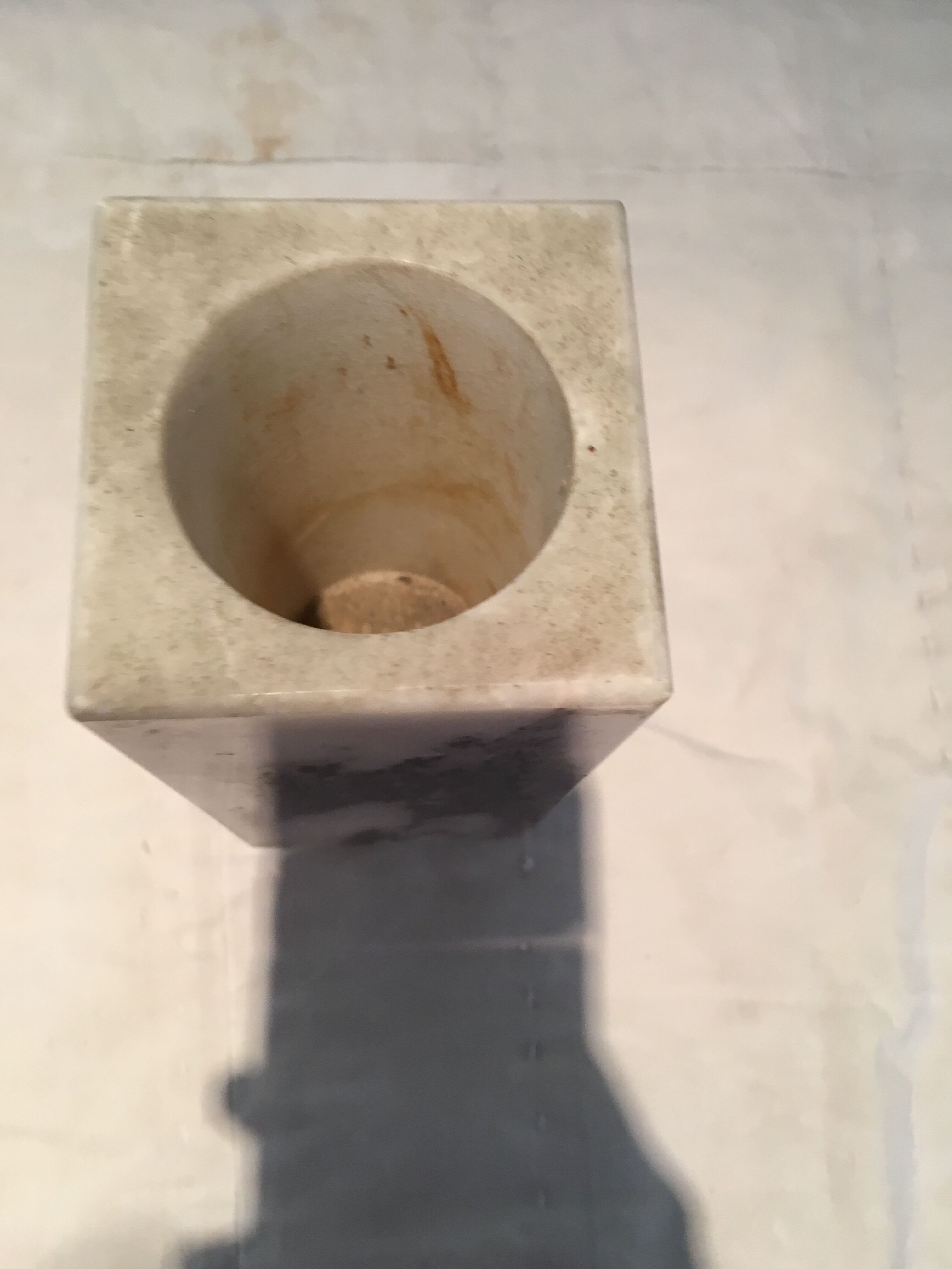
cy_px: 634
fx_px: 1063
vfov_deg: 61.7
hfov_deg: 48.2
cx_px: 476
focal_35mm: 29
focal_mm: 4.15
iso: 80
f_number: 2.2
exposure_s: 1/33
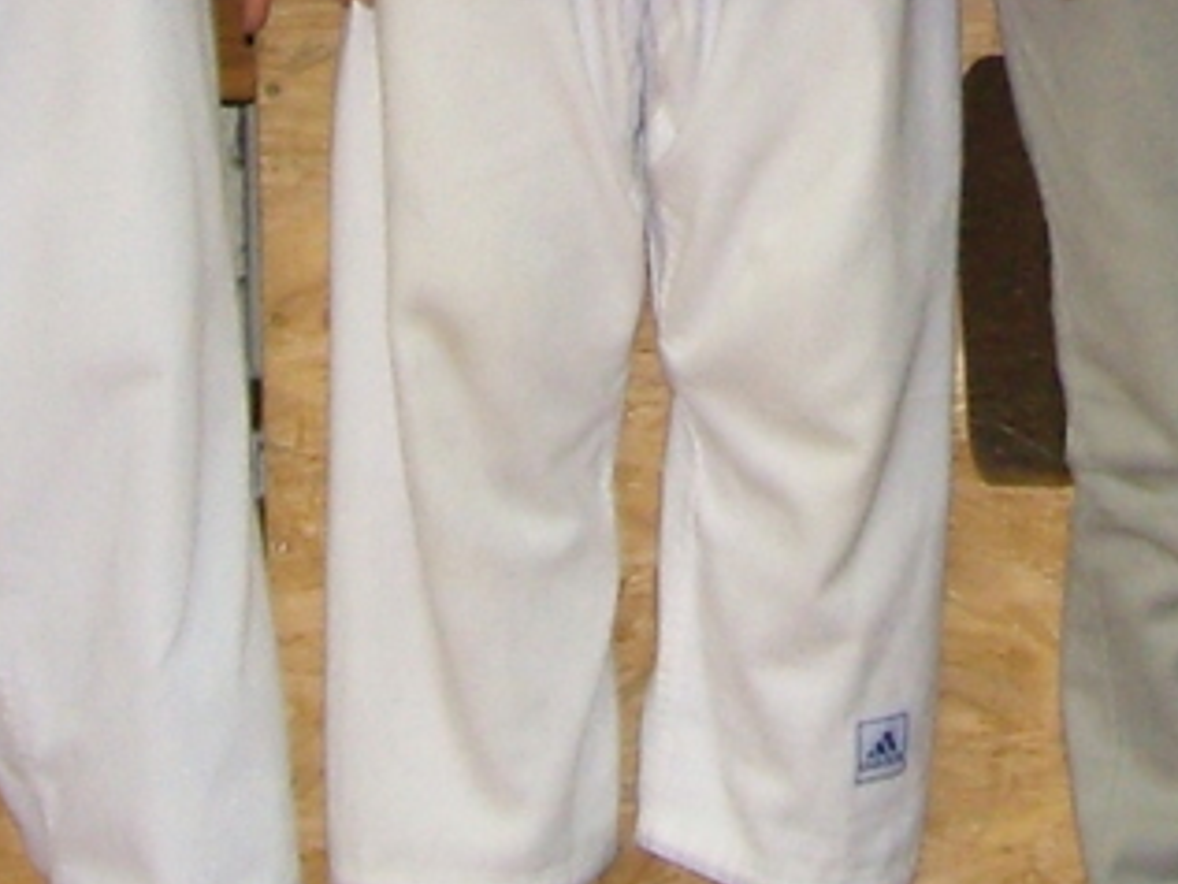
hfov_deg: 8.6
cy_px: -1055
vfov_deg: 6.2
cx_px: 1200
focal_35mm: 230
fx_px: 7830
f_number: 2.8
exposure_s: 1/40
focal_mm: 7.8
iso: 160
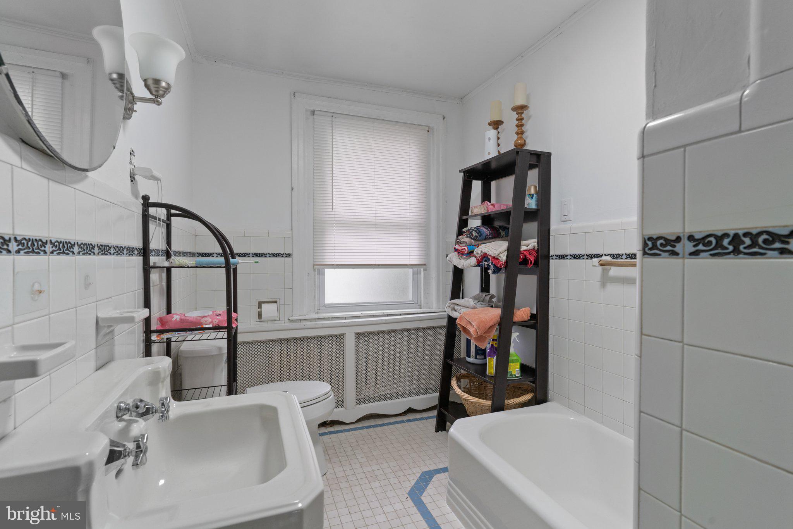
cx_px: 396
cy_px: 264
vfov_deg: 70.4
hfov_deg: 93.3
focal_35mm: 17
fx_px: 374
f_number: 8
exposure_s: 1/15
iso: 500
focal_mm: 17
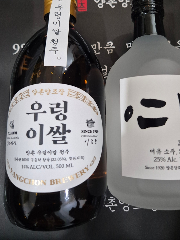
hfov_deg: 47.9
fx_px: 201
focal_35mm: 29
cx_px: 108
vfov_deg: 61.0
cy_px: 93
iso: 800
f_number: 1.8
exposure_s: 1/120
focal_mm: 5.4
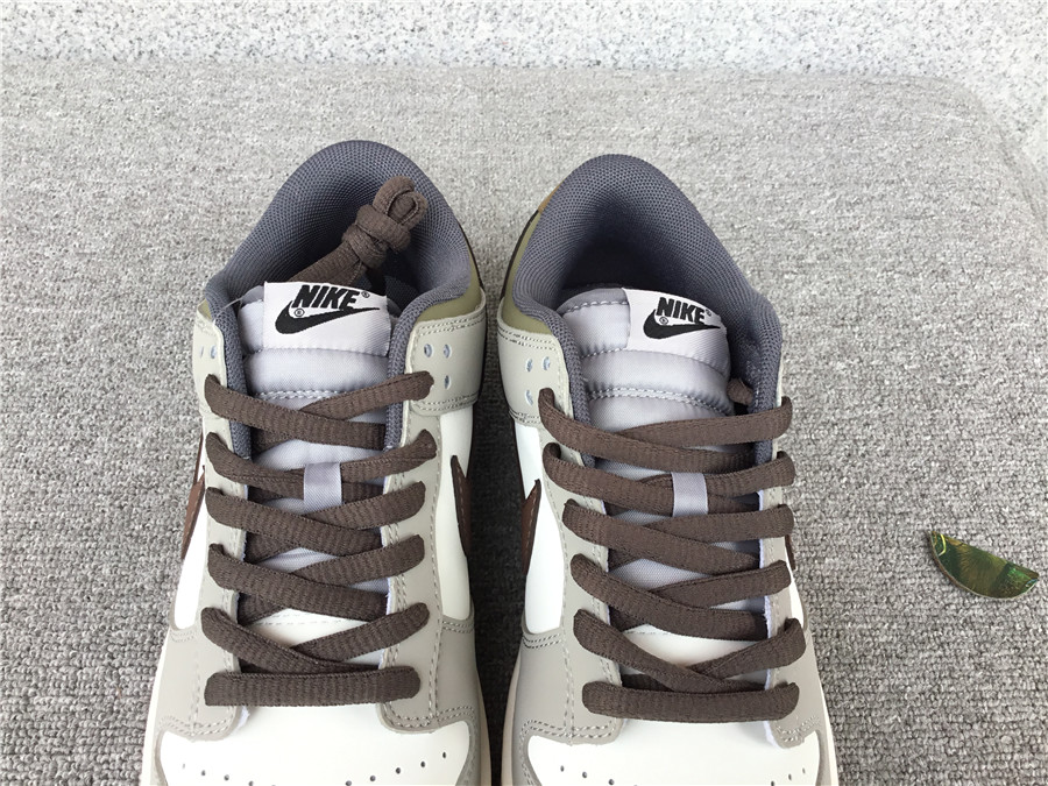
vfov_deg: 45.4
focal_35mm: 31
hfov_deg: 58.4
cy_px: 393
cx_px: 524
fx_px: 939
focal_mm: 3.3
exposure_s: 1/220
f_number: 2.4
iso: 25
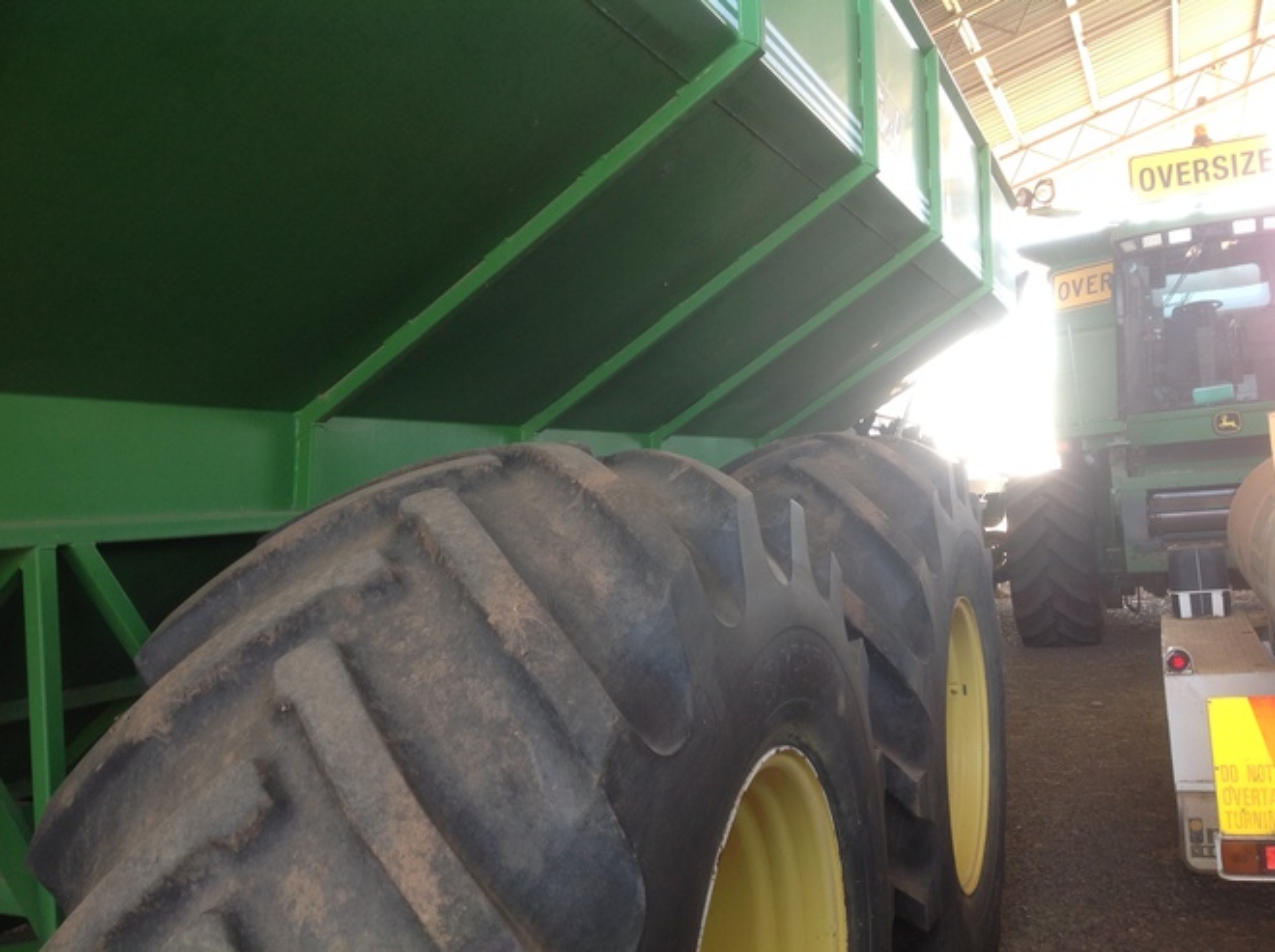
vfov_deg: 40.6
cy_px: 476
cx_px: 638
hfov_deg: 52.7
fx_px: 1287
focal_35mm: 35
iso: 50
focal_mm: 4.28
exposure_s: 1/40
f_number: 2.4
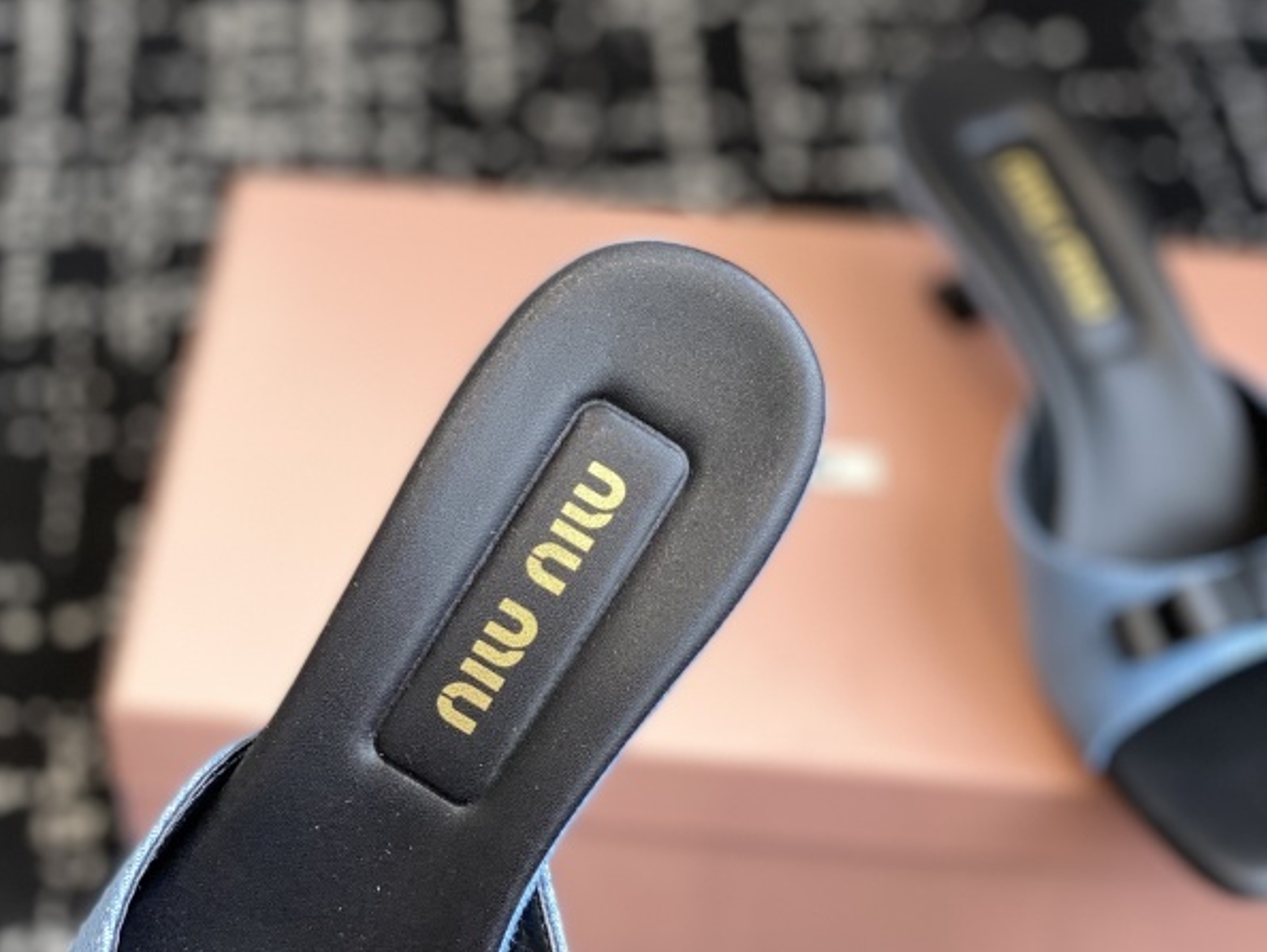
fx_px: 2563
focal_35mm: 70
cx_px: 634
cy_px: 476
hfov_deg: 27.8
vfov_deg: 21.0
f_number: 2
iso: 100
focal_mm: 6
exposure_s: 1/122
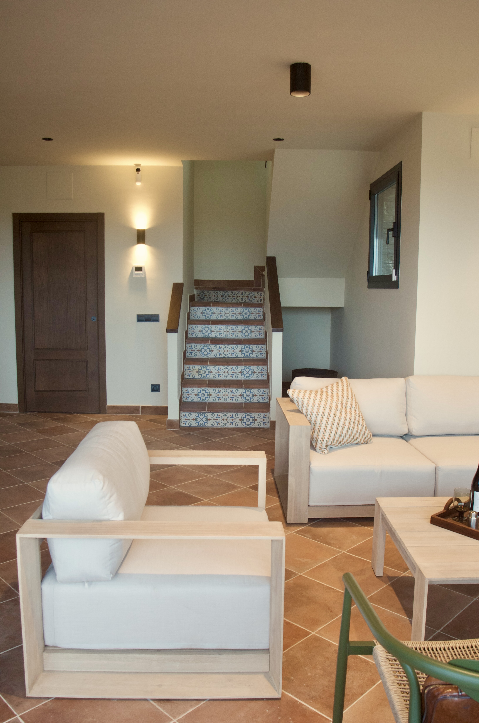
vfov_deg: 62.0
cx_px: 240
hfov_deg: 43.4
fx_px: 601
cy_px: 362
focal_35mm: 30
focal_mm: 20
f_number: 9
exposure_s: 1/100
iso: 1000
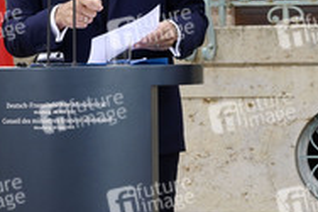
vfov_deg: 6.9
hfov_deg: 10.4
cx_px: 275
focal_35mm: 197
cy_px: -14
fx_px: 1739
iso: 1000
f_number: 10
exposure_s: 1/500
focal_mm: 82
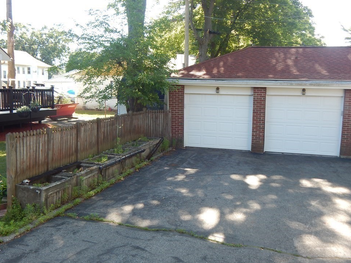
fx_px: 365
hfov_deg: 51.4
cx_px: 178
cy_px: 138
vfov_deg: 39.6
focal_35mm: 36
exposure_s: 1/125
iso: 125
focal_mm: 6.1
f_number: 3.3
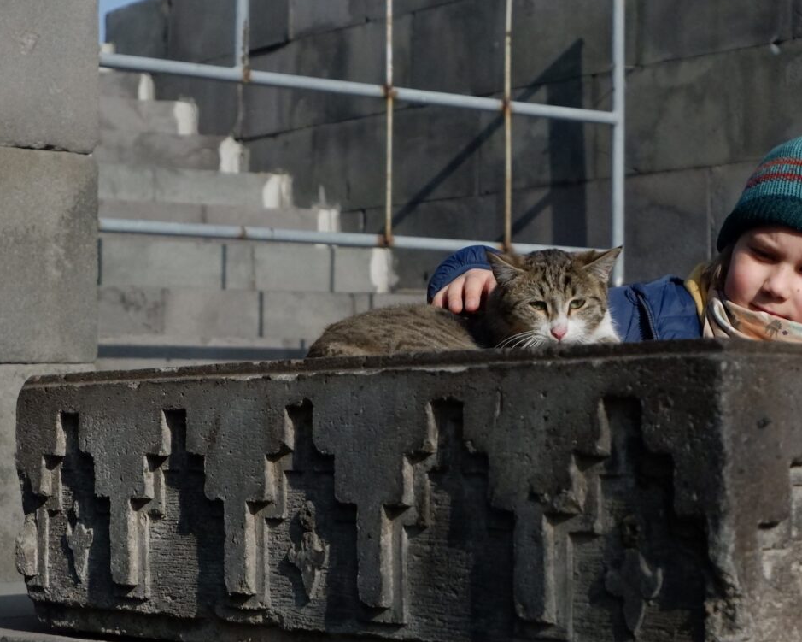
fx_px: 2065
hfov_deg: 21.9
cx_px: 517
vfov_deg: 17.7
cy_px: 310
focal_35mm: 87
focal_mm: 45
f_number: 5.6
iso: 3200
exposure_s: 1/20000
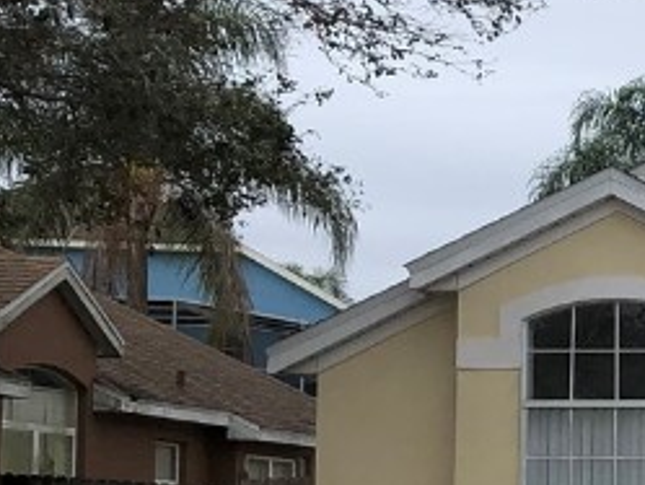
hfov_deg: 14.3
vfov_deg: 12.8
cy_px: 459
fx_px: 2144
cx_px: 1298
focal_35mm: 115
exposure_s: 1/852
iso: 20
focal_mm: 3.99
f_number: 1.8
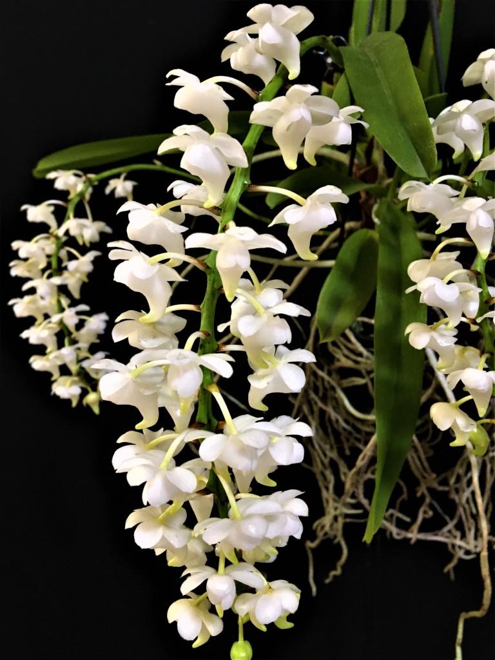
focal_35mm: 29
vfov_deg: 61.7
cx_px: 248
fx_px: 553
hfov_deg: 48.2
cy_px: 330
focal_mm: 4.15
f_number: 2.2
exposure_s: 1/25
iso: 200
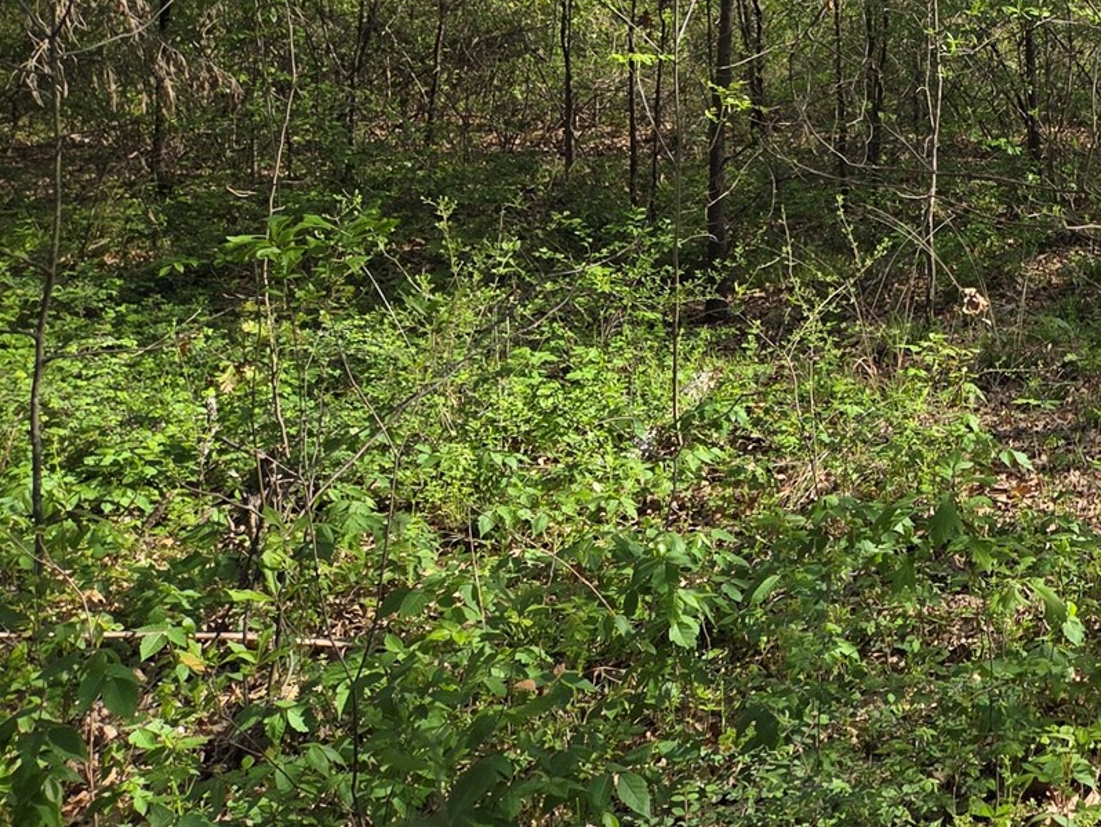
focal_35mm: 59
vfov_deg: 23.1
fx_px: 1877
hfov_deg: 28.3
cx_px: 1337
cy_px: -127
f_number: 1.8
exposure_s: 1/1742
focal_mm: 5.4
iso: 80
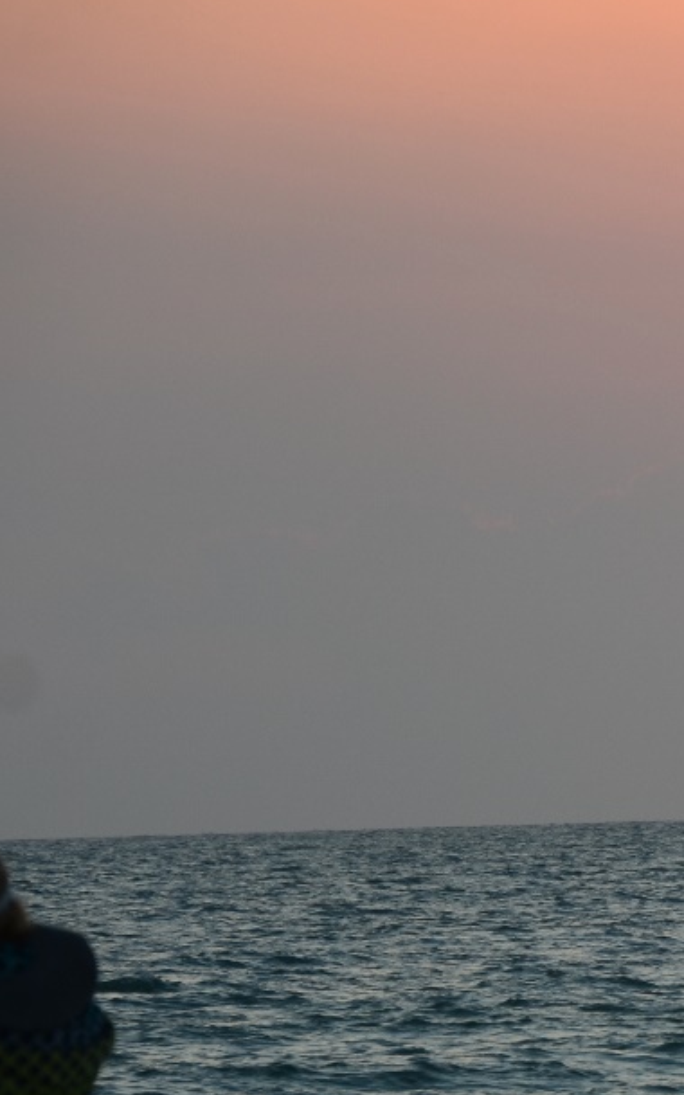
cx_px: 1296
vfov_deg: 3.6
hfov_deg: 2.2
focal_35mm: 582
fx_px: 17369
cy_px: 858
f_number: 5.6
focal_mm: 145
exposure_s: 1/80
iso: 100
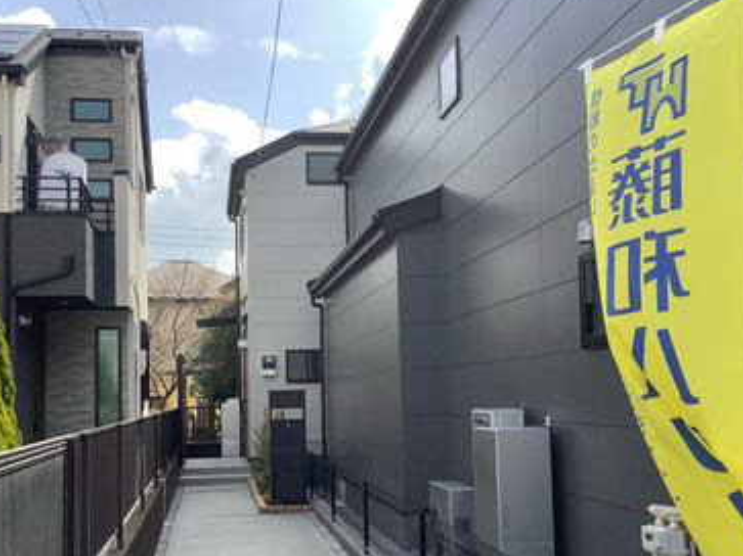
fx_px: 880
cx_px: 297
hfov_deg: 45.5
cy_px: 337
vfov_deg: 35.0
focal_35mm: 41
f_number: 2.4
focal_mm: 3.3
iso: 25
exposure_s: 1/1381
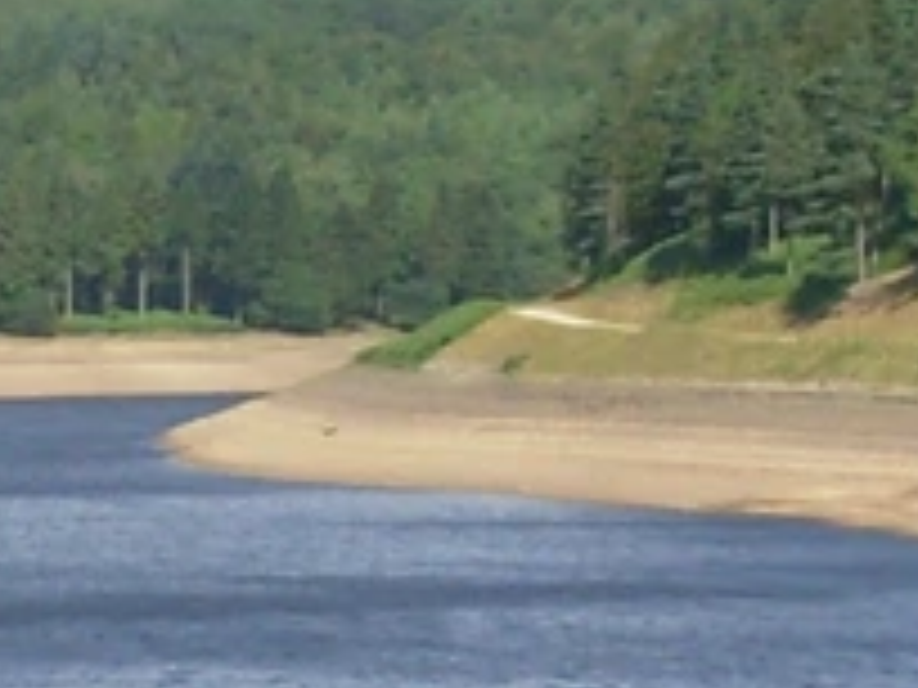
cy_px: 571
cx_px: -202
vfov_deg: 5.5
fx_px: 7107
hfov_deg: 7.3
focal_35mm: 268
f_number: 2.9
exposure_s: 1/813
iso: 50
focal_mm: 6.3
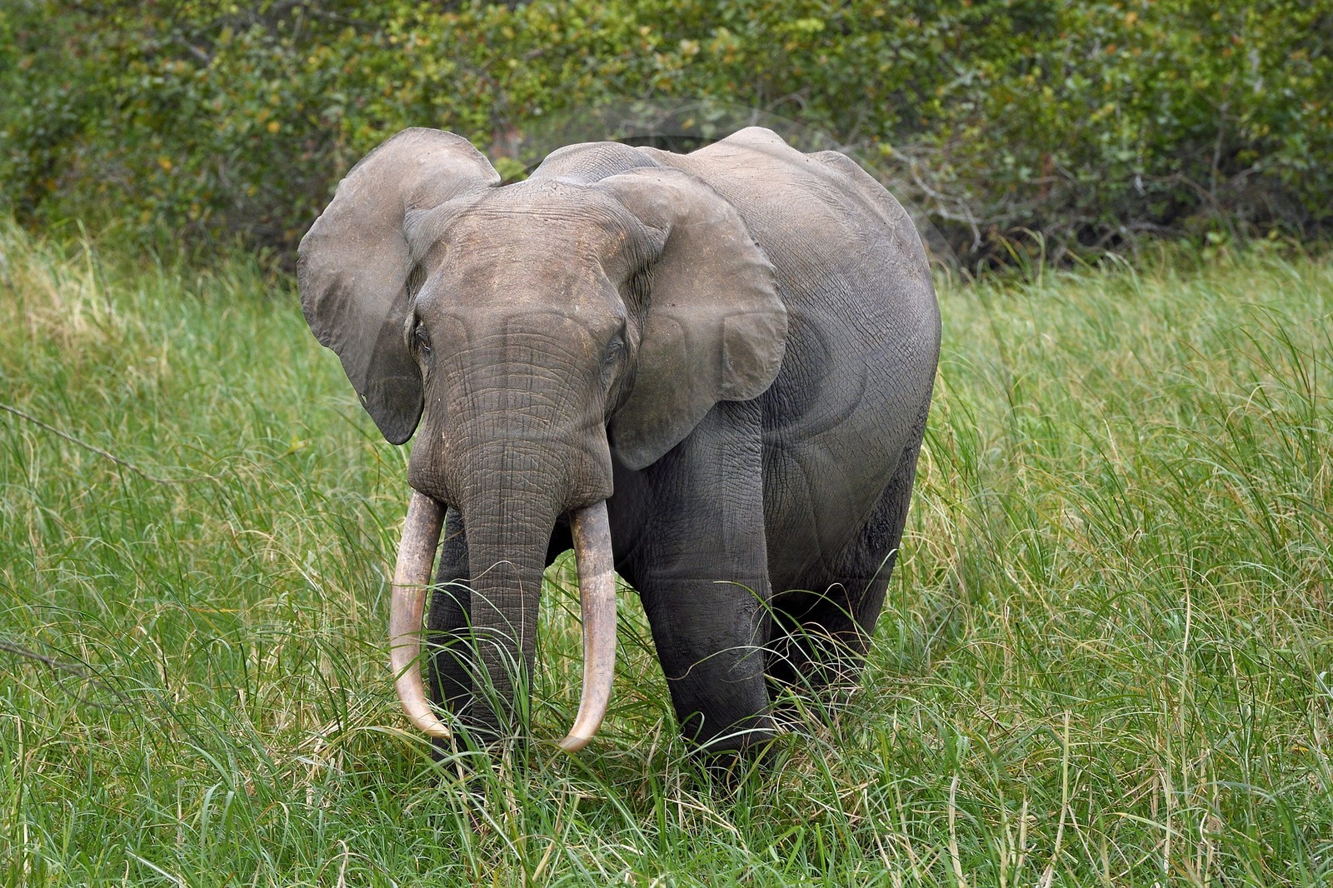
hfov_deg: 10.3
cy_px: 444
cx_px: 666
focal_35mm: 200
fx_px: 7404
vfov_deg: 6.9
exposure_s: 1/400
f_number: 10
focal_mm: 200
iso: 800
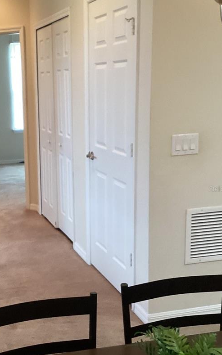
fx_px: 484
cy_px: 189
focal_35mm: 50
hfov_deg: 25.3
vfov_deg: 40.3
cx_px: 38
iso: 320
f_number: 2.4
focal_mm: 3.3
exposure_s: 1/60
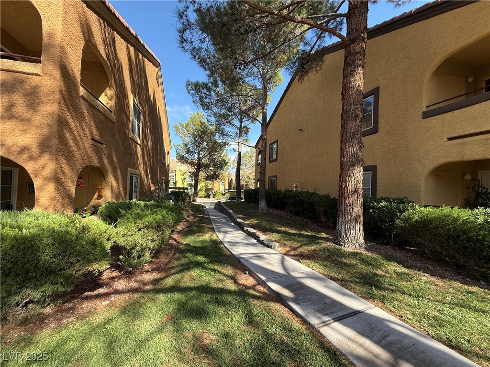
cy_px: 184
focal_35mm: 14
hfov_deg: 102.1
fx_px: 198
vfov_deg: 85.7
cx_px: 245
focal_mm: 2.22
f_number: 2.2
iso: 64
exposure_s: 1/686
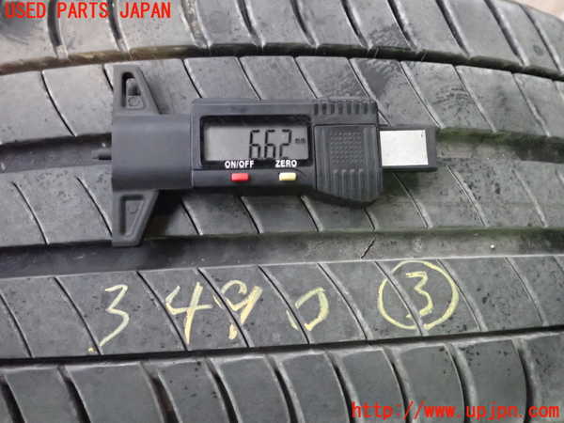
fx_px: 489
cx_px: 282
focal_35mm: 30
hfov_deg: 60.0
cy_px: 212
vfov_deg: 46.8
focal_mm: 5.4
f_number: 2.3
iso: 3200
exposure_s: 1/125
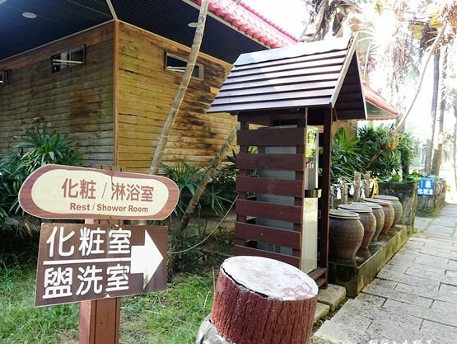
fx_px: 357
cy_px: 175
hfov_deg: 65.0
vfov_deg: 51.4
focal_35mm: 27
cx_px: 194
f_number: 2.8
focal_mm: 9
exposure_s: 1/80
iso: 125
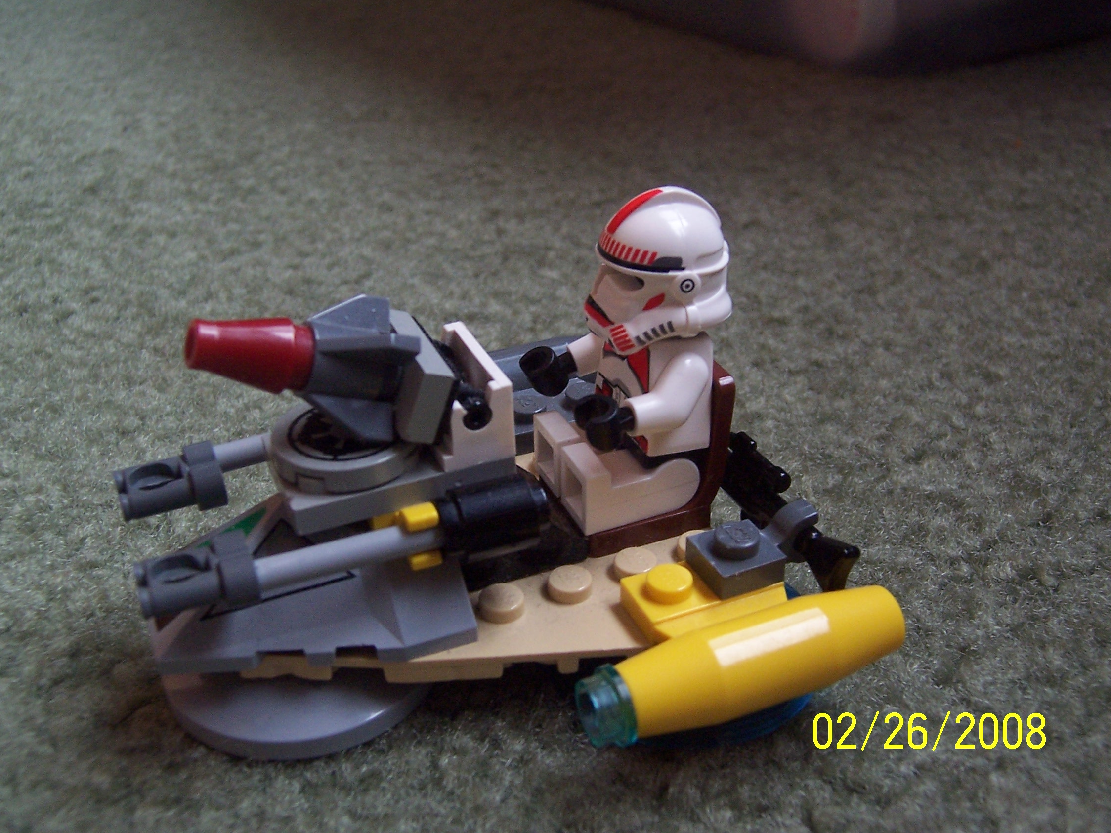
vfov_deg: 35.1
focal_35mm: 41
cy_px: 411
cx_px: 542
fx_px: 1316
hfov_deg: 45.8
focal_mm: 6.7
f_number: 4
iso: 140
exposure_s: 1/8
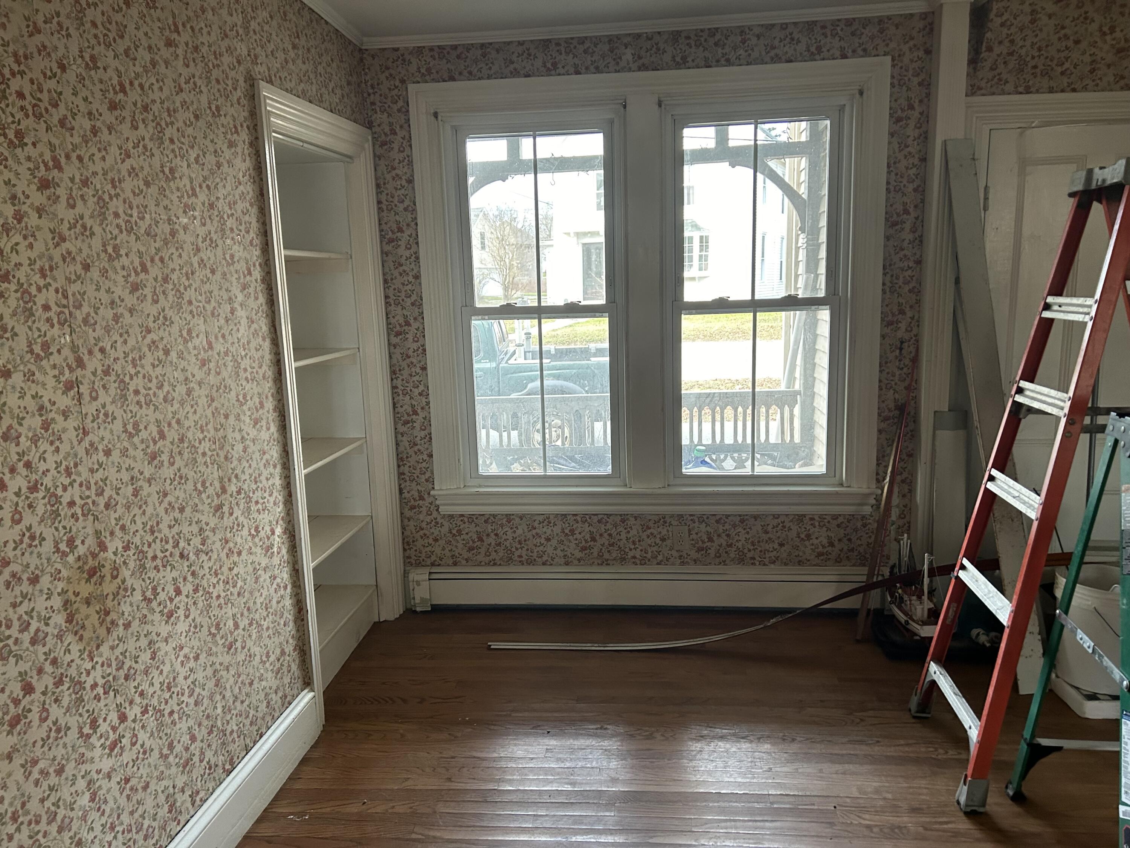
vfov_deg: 53.1
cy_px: 424
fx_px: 849
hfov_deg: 67.3
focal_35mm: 26
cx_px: 565
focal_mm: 5.7
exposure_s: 1/60
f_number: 1.5
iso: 200
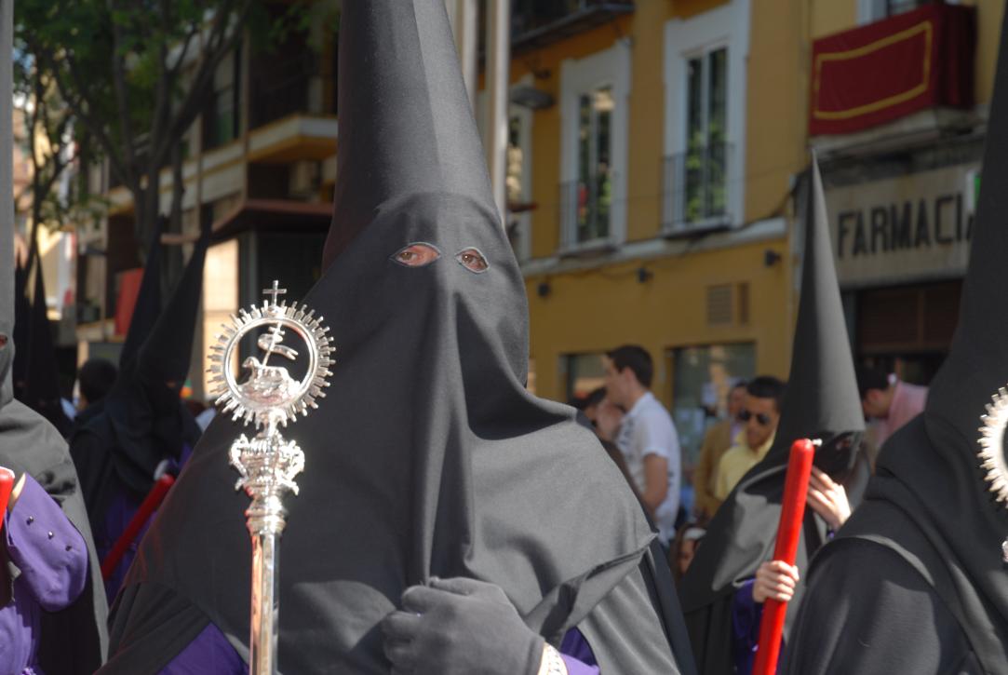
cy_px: 338
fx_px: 2018
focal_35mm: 72
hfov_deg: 28.0
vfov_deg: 19.0
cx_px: 504
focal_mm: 48
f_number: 4.5
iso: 100
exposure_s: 1/100
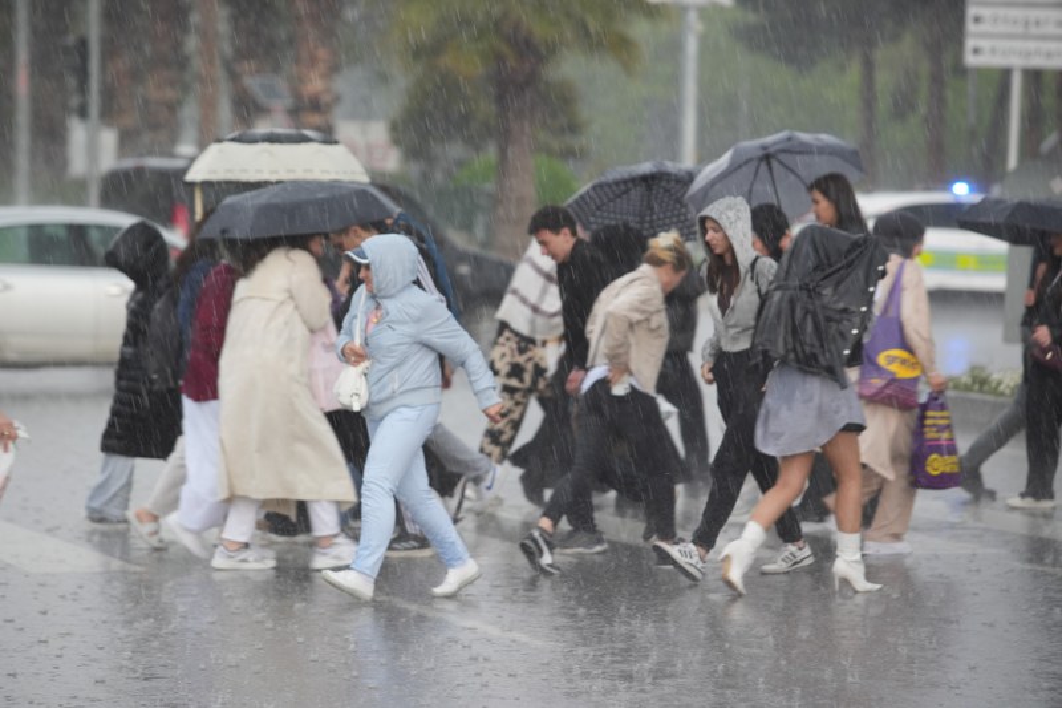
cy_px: 354
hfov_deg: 11.1
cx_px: 531
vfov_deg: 7.4
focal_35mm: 185
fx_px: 5456
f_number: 4
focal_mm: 185
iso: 640
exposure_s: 1/200
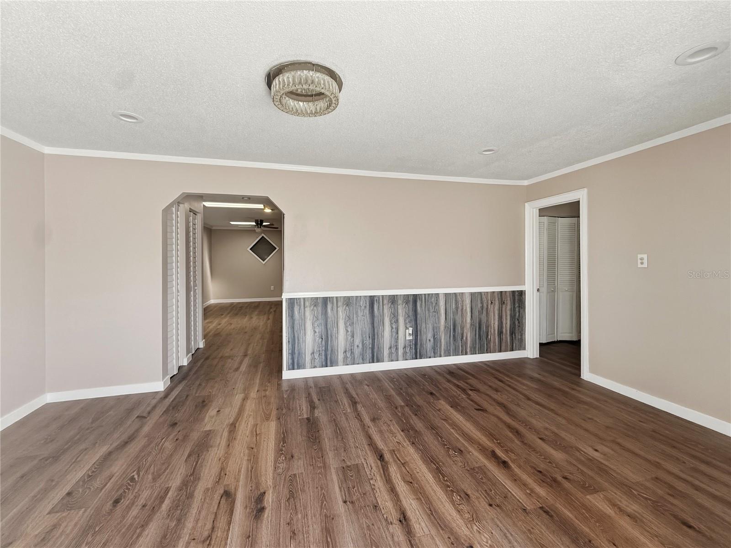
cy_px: 274
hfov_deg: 102.1
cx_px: 366
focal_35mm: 14
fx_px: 296
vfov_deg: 85.7
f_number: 2.2
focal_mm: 2.2
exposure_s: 1/99
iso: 64
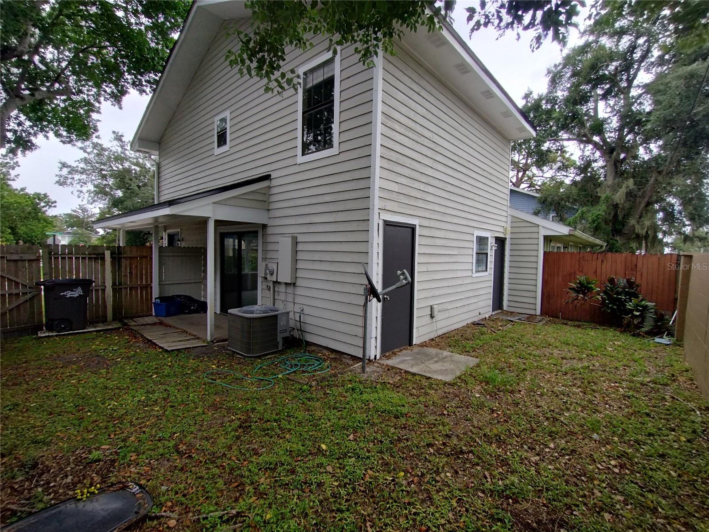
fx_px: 328
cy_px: 266
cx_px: 354
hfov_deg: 94.5
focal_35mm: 16
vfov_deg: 78.1
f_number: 2.2
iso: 100
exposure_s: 1/126
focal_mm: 1.66
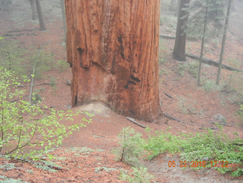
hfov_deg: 54.0
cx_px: 122
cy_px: 92
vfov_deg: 41.8
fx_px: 239
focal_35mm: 34
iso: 400
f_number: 3.6
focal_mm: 6.2
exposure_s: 1/44.5
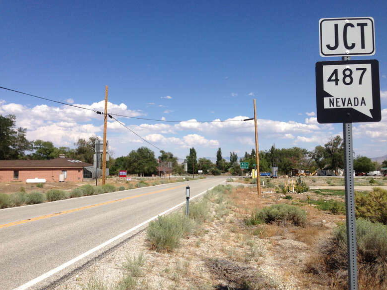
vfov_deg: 41.8
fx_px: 380
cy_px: 145
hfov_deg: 54.0
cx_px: 198
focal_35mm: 34
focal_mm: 4.13
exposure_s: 1/2710
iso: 50
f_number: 2.4
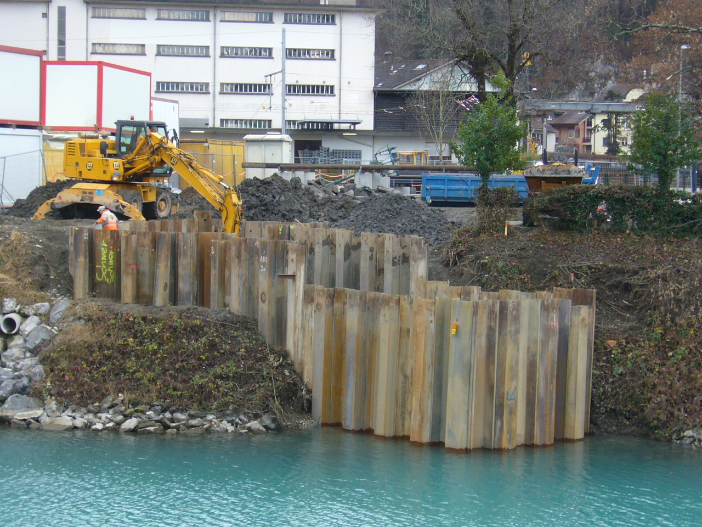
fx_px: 1744
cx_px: 351
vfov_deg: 17.2
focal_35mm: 86
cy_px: 264
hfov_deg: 22.8
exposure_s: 1/100
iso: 100
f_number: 3.8
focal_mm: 10.4
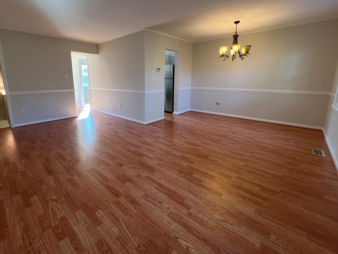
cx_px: 146
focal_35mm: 15
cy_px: 109
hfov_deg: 97.6
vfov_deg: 81.3
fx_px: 146
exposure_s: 1/60
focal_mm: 1.57
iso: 125
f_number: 1.8
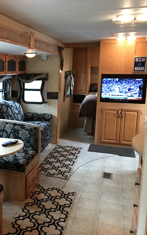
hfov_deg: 30.2
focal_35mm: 40
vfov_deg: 49.3
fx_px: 256
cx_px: 7
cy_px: 117
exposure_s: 1/13
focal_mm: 3.99
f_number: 1.8
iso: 100
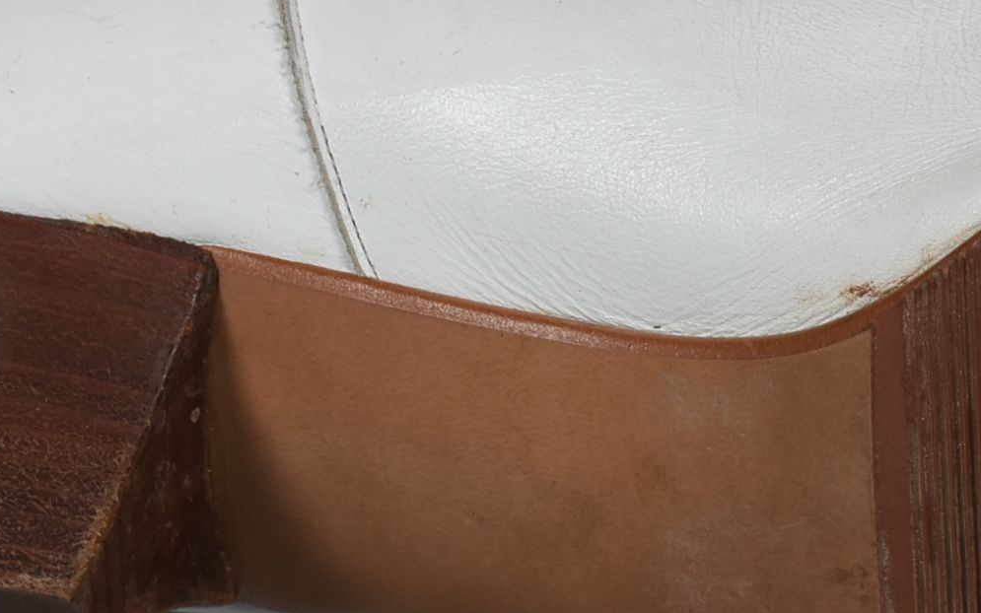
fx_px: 8609
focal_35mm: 322
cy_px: 544
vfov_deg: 4.1
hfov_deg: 6.5
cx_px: 768
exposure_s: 1/125
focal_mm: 70
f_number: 14
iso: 200
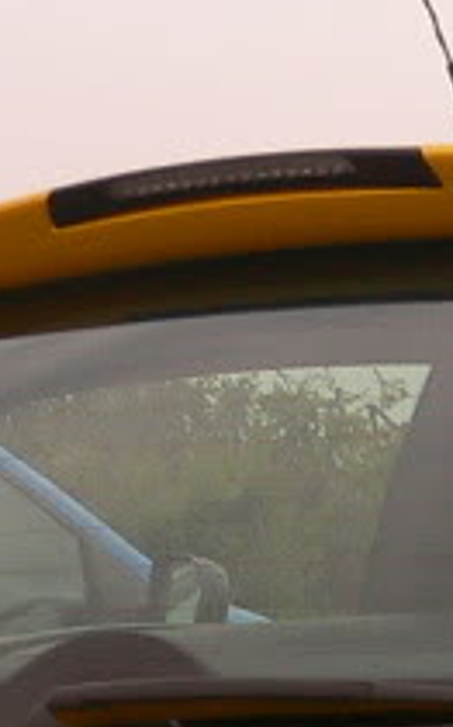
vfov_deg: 11.2
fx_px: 3580
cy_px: 1025
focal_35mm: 181
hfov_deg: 7.0
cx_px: 830
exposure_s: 1/100
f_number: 5.6
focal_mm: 5.8
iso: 80
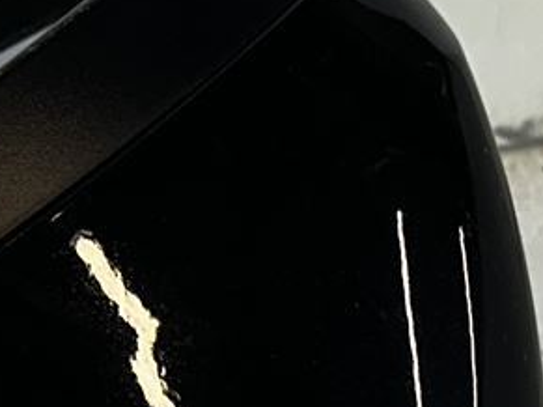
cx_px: -58
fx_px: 2650
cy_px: 793
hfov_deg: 11.5
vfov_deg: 8.4
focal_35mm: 169
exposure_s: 1/100
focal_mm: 6.86
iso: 64
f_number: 1.78
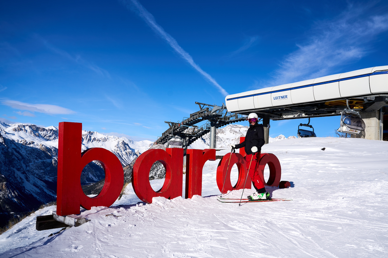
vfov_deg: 43.6
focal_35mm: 30
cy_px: 129
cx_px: 194
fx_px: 323
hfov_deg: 61.9
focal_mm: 30
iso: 80
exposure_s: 1/1250
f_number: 5.6
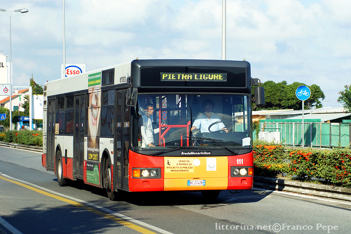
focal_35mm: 90
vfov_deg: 15.2
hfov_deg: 22.6
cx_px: 176
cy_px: 117
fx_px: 877
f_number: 6.3
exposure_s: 1/500
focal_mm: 60
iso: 200
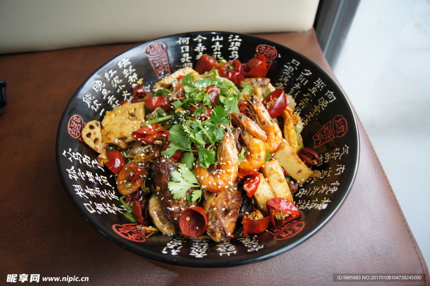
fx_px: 322
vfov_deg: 47.9
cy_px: 143
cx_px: 215
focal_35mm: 27
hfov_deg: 67.4
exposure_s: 1/30
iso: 200
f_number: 4
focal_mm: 18
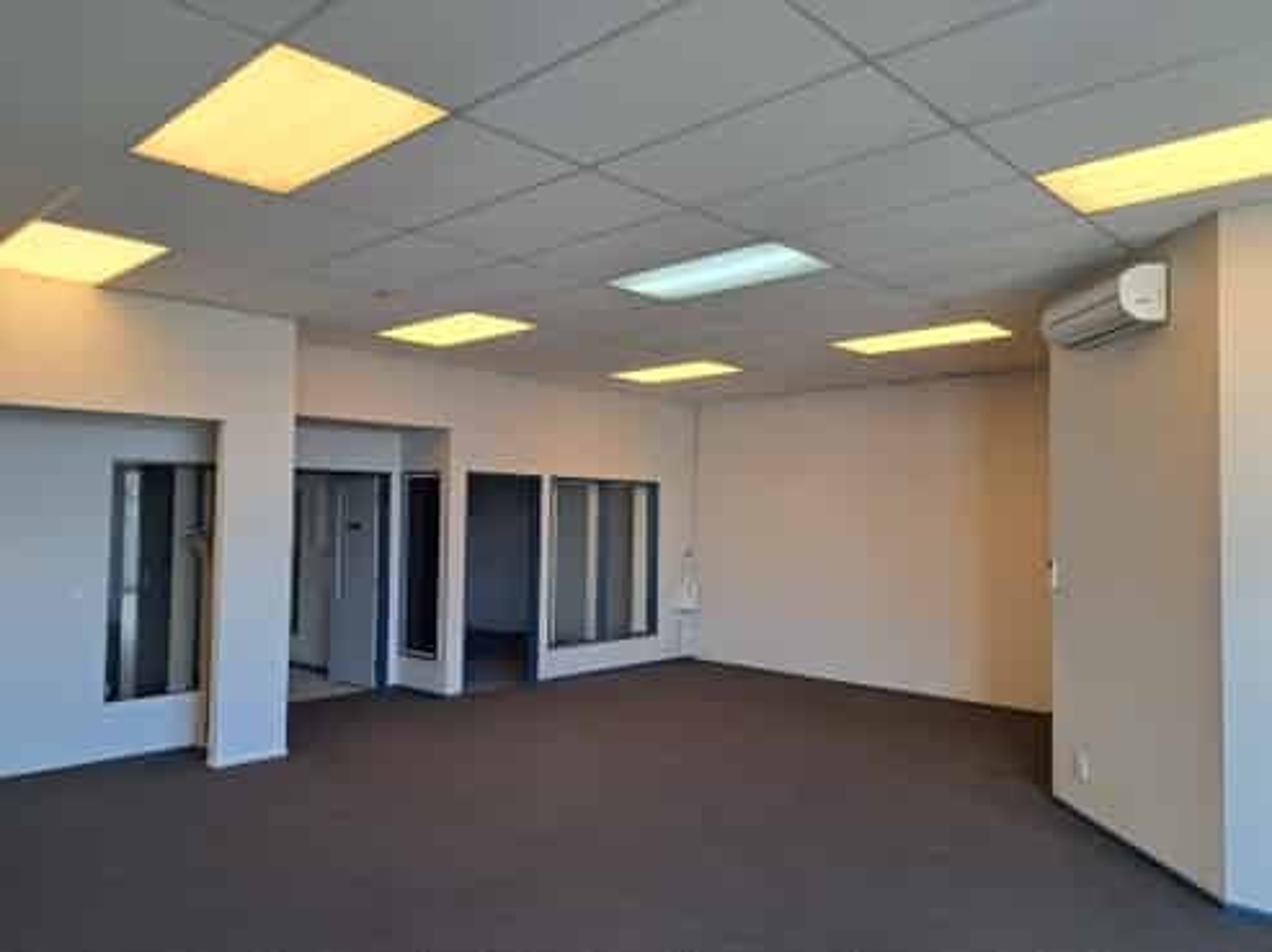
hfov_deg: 71.6
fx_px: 881
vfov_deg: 56.8
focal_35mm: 24
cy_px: 476
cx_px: 636
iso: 50
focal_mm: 5.23
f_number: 1.8
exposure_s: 1/50
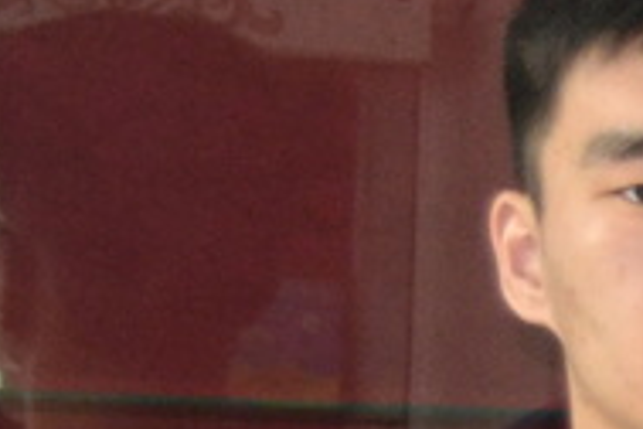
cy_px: 923
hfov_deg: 6.5
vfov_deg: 5.1
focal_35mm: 262
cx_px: 2473
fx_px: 4679
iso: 1250
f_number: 4
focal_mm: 22
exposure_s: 1/60
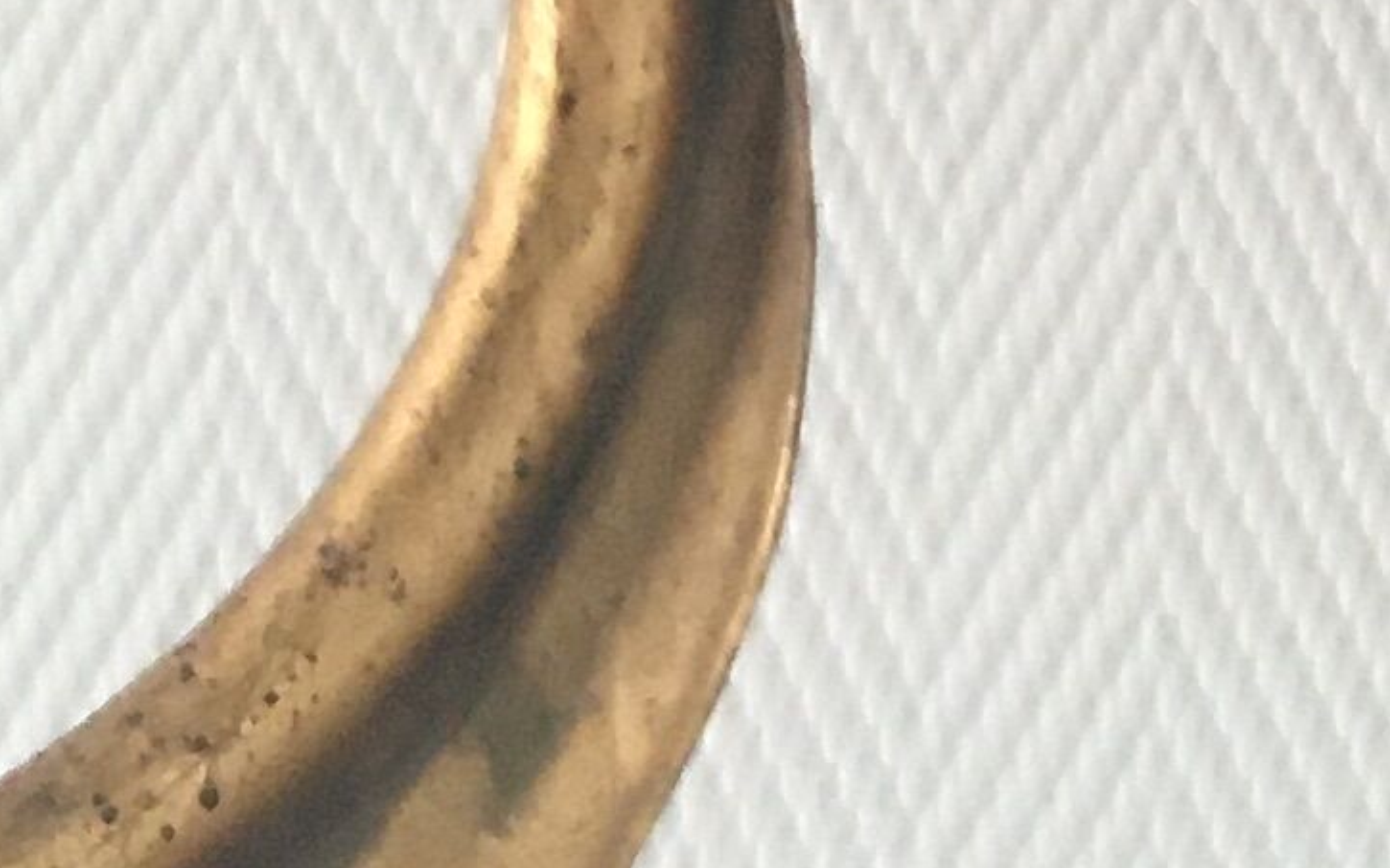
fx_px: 6477
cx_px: 2119
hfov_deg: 11.7
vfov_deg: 6.5
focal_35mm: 171
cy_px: -2349
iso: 160
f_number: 2.2
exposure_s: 1/33
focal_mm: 4.15
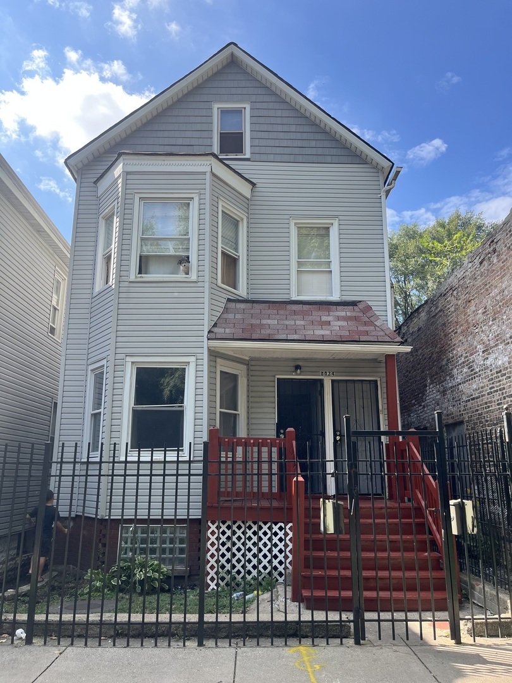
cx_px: 256
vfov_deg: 67.3
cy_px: 342
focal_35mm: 26
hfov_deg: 53.1
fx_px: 513
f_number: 1.6
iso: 50
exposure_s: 1/1009
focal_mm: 5.1
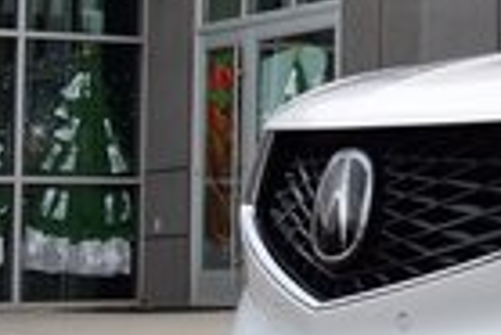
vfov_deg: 8.2
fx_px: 2313
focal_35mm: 166
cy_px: -4
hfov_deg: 10.8
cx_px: 1139
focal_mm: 24
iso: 100
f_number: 5
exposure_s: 1/100
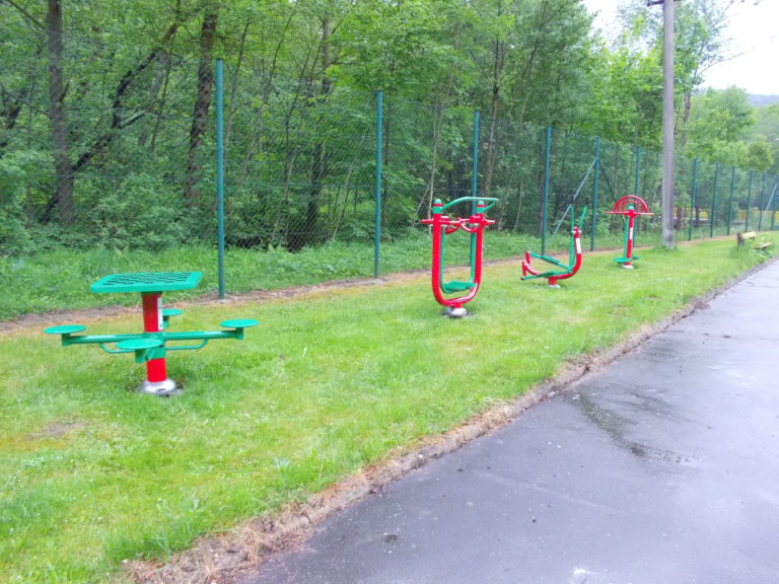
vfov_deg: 48.2
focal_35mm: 29
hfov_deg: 61.7
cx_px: 390
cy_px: 292
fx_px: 653
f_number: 3.3
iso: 400
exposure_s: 1/125
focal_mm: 4.1
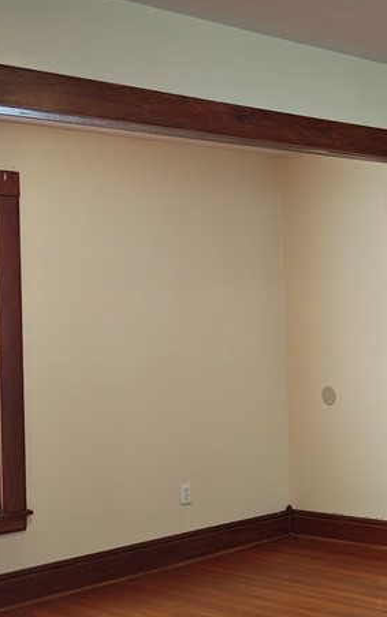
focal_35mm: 60
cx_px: 540
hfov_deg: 19.5
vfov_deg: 34.0
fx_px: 1011
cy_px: 313
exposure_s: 1/120
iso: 953
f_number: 1.7
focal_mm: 4.68
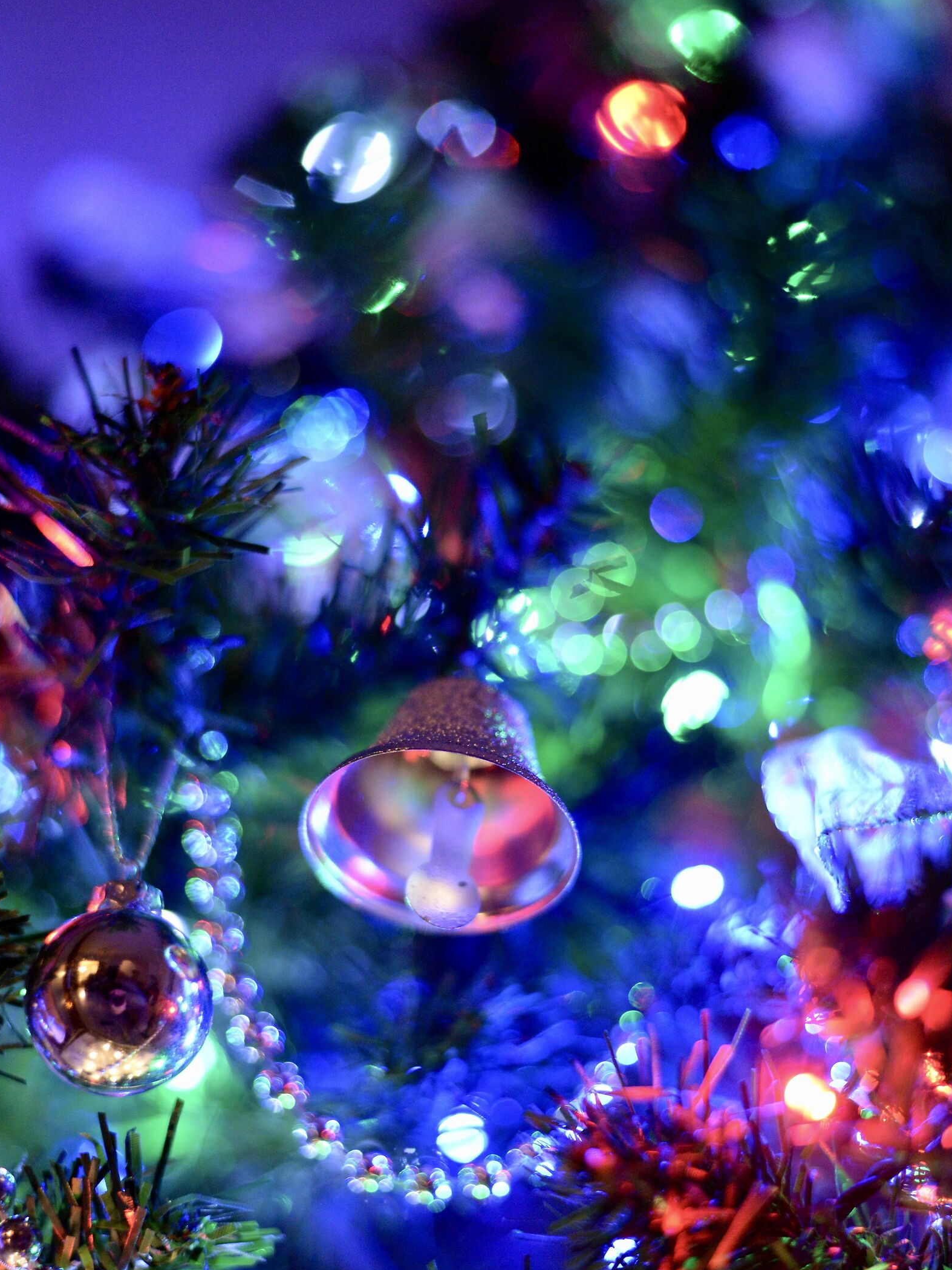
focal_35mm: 55
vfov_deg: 34.9
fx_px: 2017
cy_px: 704
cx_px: 481
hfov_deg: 26.6
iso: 3200
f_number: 1.8
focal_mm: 50
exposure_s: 1/80
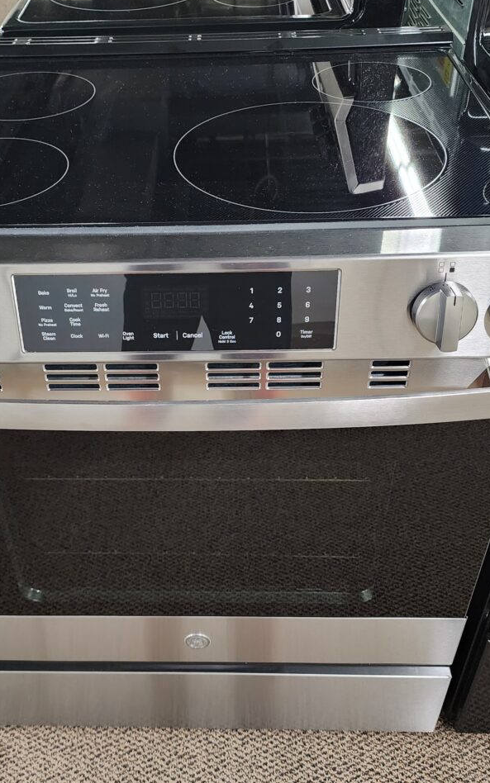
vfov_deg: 54.0
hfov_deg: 35.1
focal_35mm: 36
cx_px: 180
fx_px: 769
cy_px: 407
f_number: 1.8
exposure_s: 1/40
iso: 640
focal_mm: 6.4
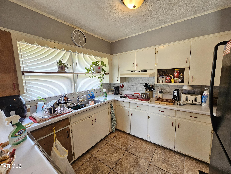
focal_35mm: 13
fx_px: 87
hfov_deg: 106.2
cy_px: 87
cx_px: 116
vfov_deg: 89.9
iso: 320
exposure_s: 1/40
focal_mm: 2.2
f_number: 2.2
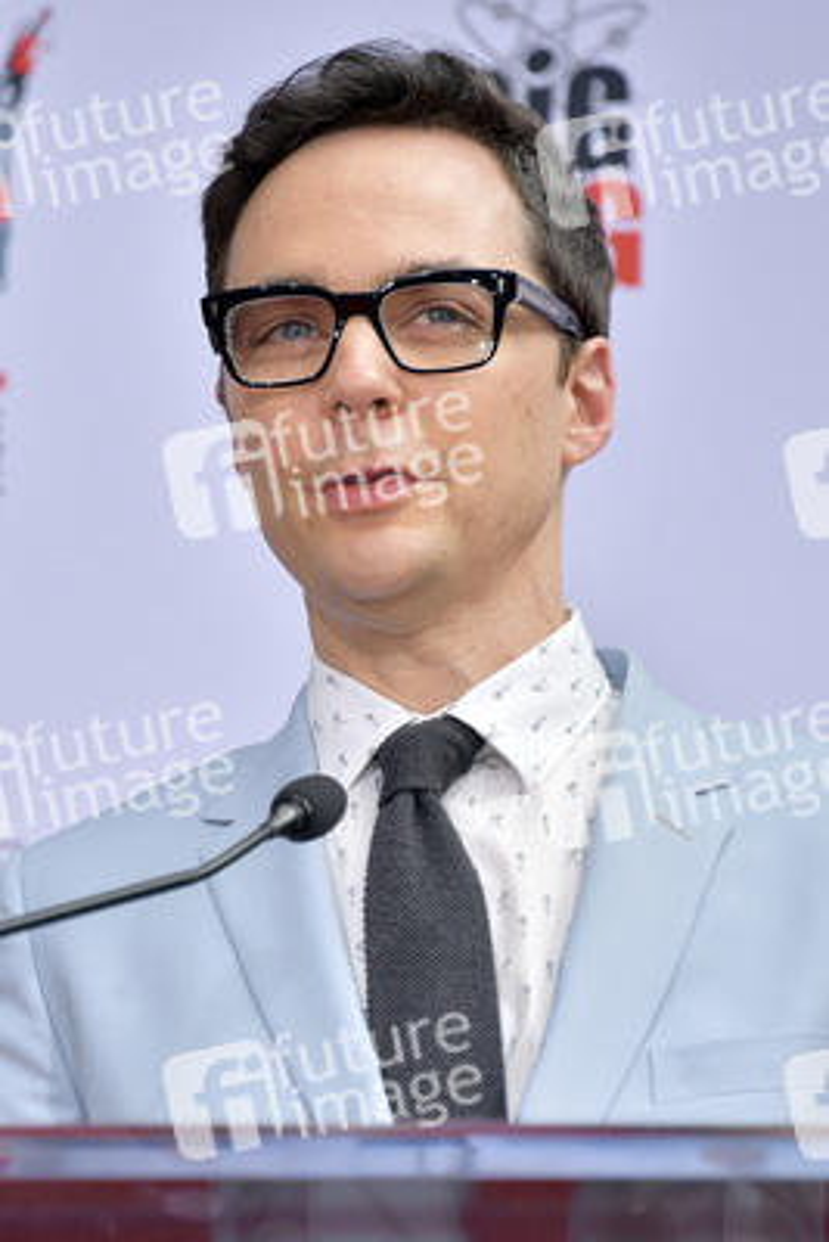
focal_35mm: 300
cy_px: 621
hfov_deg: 4.6
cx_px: 414
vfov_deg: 6.9
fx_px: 10353
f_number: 5.6
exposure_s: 1/250
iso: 160
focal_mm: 300
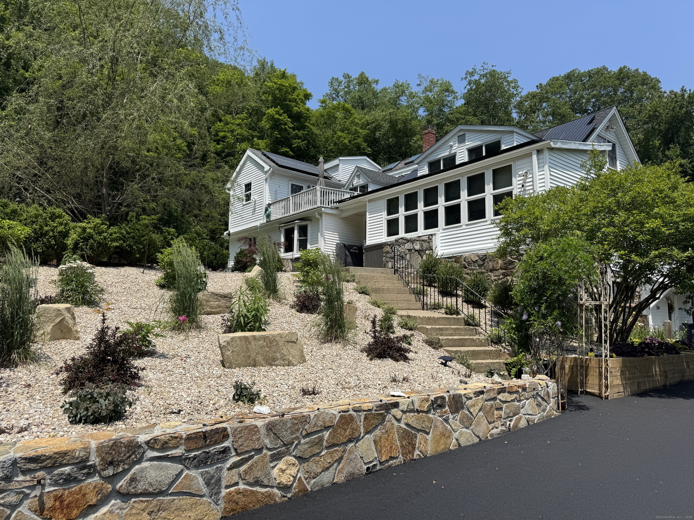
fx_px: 481
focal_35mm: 24
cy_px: 260
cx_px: 347
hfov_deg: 71.6
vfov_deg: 56.8
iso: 80
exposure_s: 1/4608
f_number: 1.78
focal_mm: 6.76
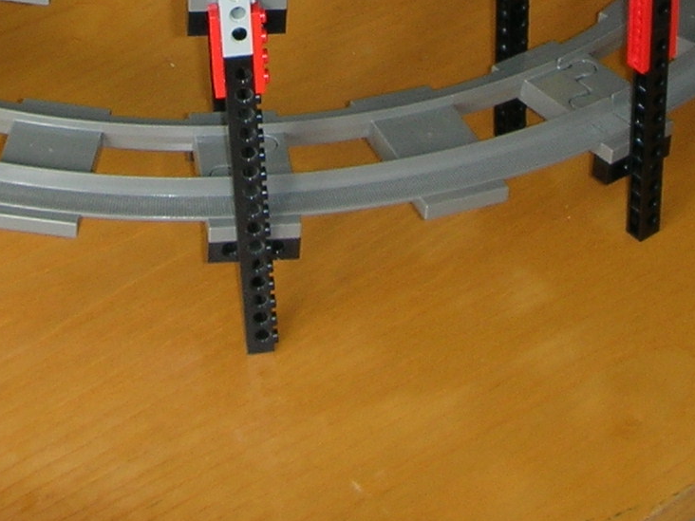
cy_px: -301
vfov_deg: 11.4
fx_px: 2490
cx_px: 235
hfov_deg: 15.9
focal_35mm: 124
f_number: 3
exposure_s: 1/30
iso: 50
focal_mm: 5.8
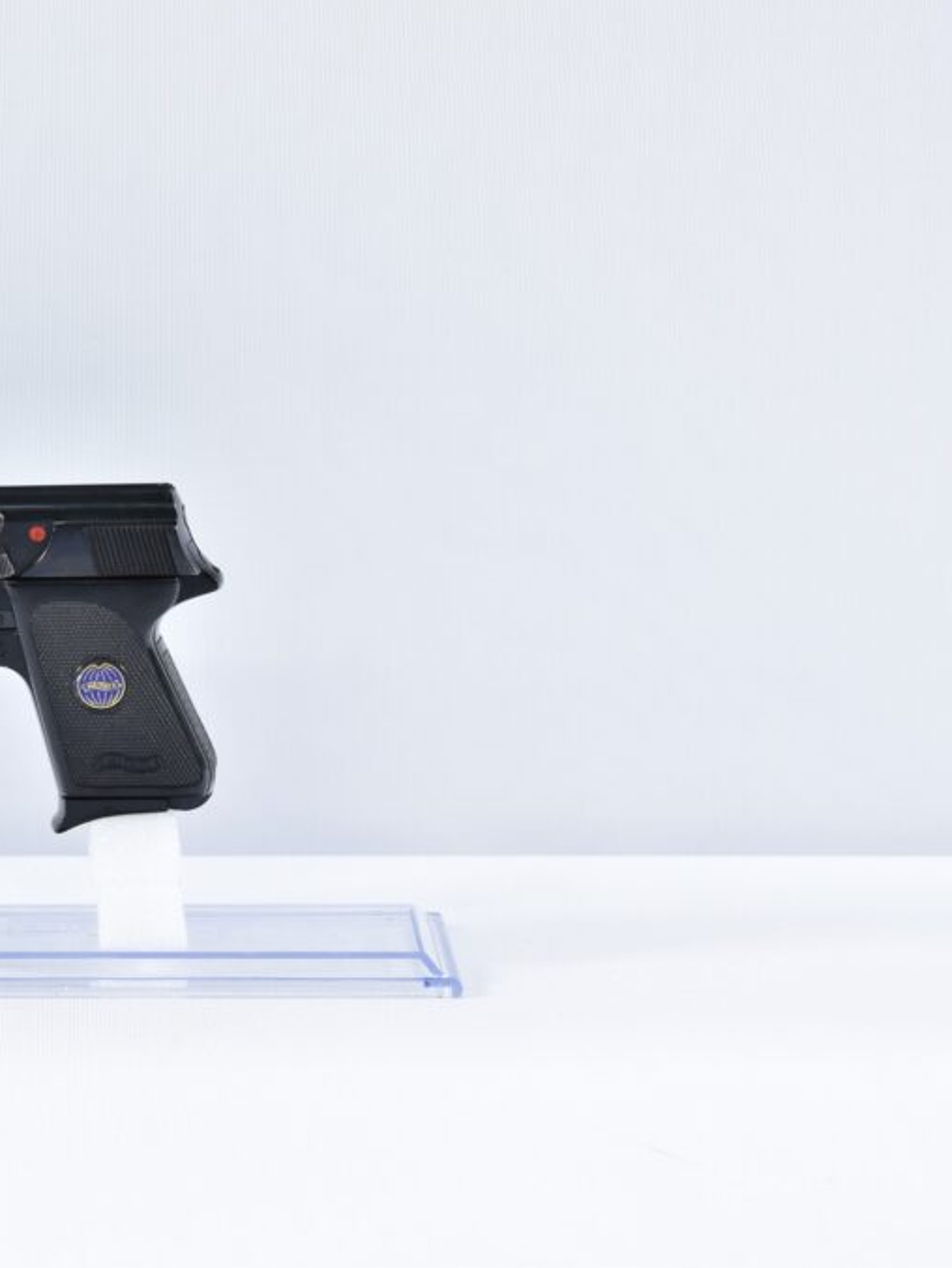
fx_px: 3996
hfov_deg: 13.4
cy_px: 631
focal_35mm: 109
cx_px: 22
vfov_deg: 18.0
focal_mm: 50
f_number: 5.6
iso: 640
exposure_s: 1/20
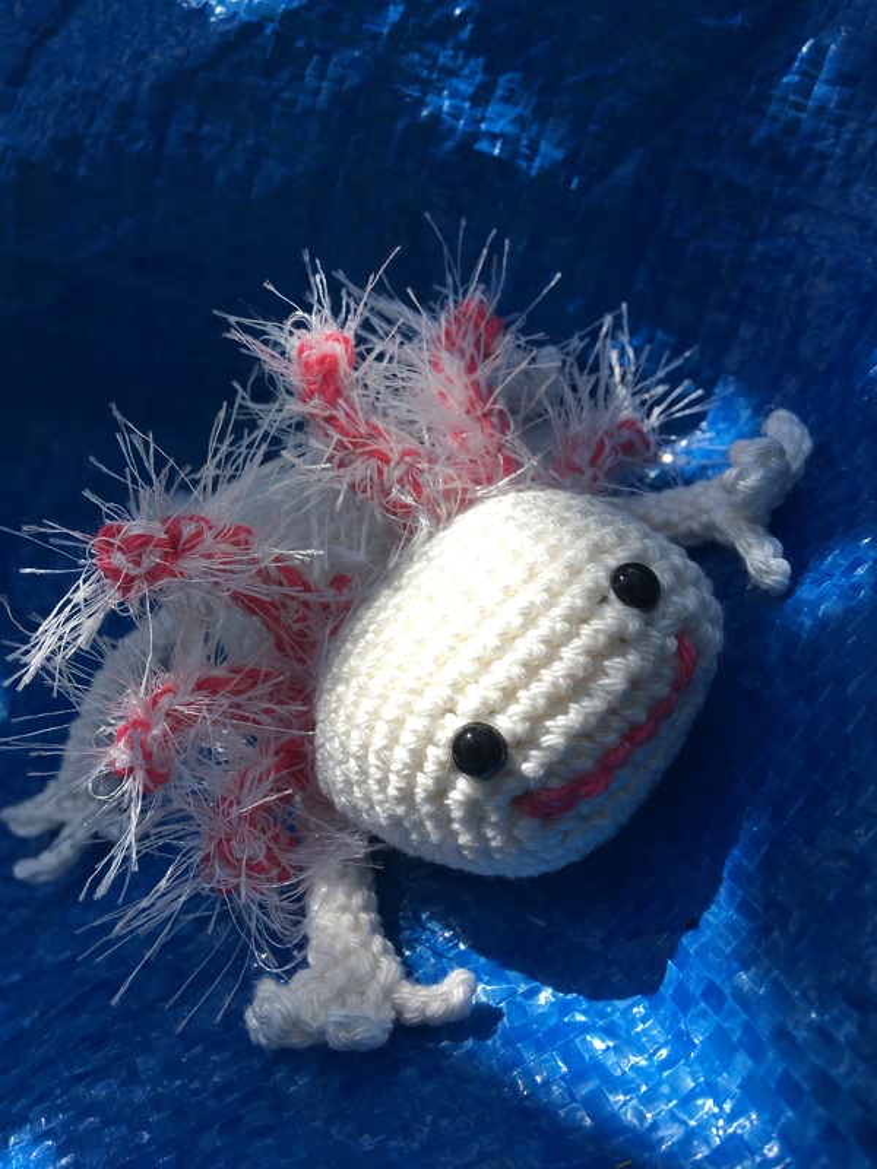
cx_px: 438
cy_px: 584
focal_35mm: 29
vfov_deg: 61.7
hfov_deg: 48.2
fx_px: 980
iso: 25
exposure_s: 1/1183
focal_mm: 4.15
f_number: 2.2
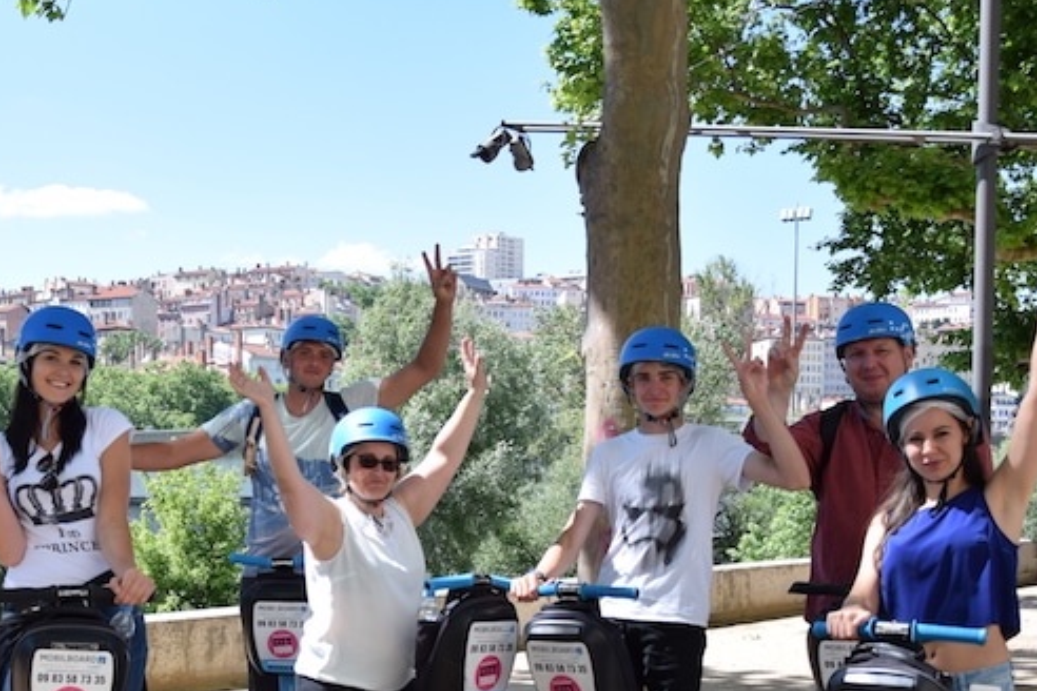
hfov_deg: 30.8
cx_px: 238
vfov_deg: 20.8
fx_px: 1844
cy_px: 623
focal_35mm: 64
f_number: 3.8
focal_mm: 21
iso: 100
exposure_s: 1/400
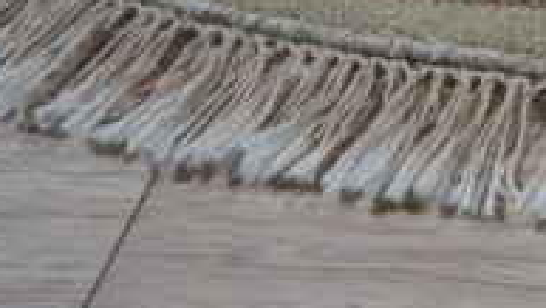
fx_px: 1130
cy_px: -11
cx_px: 719
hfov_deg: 23.8
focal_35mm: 78
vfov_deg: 15.2
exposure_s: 1/160
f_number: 4
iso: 250
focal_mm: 24
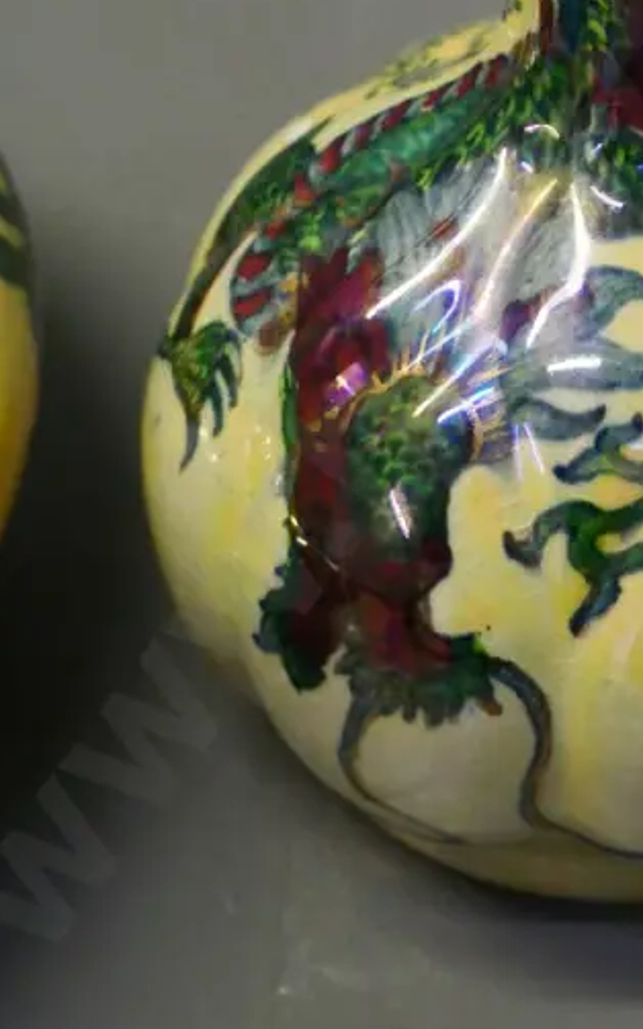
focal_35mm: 95
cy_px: 100
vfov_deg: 21.4
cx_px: 623
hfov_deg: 13.6
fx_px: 2666
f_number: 4.2
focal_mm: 22
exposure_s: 1/500
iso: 3200
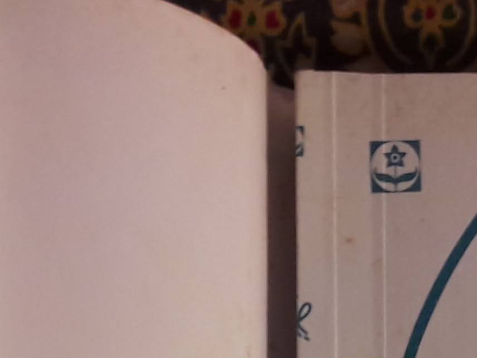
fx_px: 1860
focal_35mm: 135
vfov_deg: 9.8
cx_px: 312
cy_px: 844
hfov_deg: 14.6
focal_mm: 3.7
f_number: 1.9
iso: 64
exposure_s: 1/50
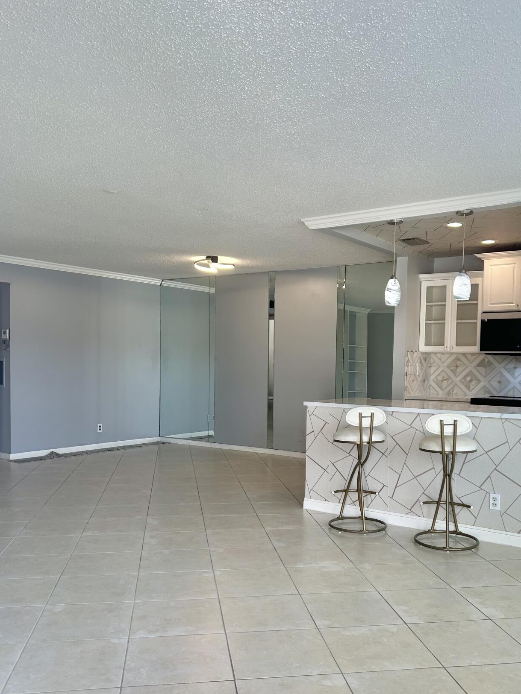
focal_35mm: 32
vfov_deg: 56.7
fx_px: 642
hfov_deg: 44.1
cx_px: 282
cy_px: 387
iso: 40
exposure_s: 1/121
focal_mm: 5.7
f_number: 1.5
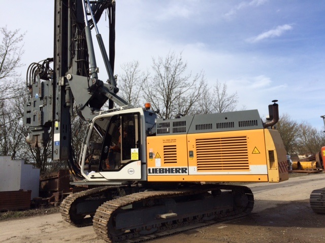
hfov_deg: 61.7
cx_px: 162
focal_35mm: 29
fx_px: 272
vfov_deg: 48.2
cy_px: 122
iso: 32
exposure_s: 1/2283
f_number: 2.2
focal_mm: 4.15
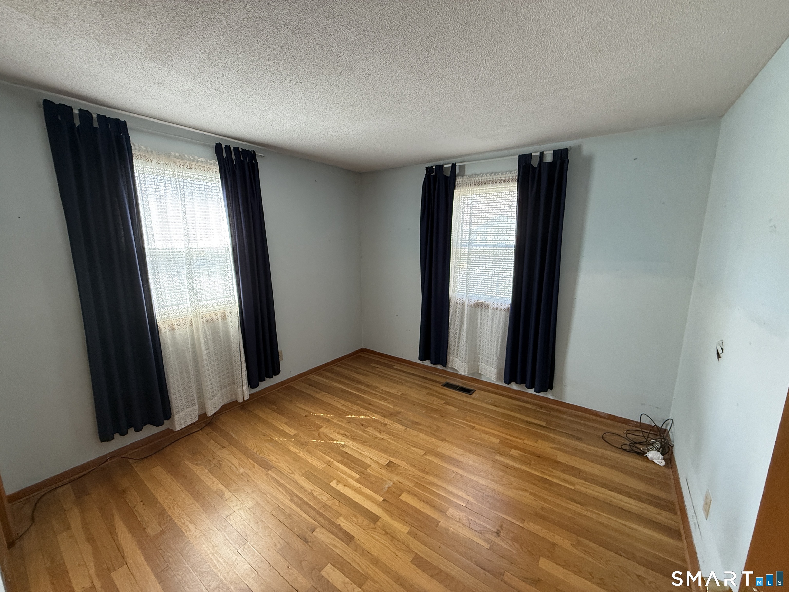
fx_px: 319
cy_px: 296
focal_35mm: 14
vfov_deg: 85.7
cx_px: 394
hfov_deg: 102.1
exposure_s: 1/79
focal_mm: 2.22
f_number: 2.2
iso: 320
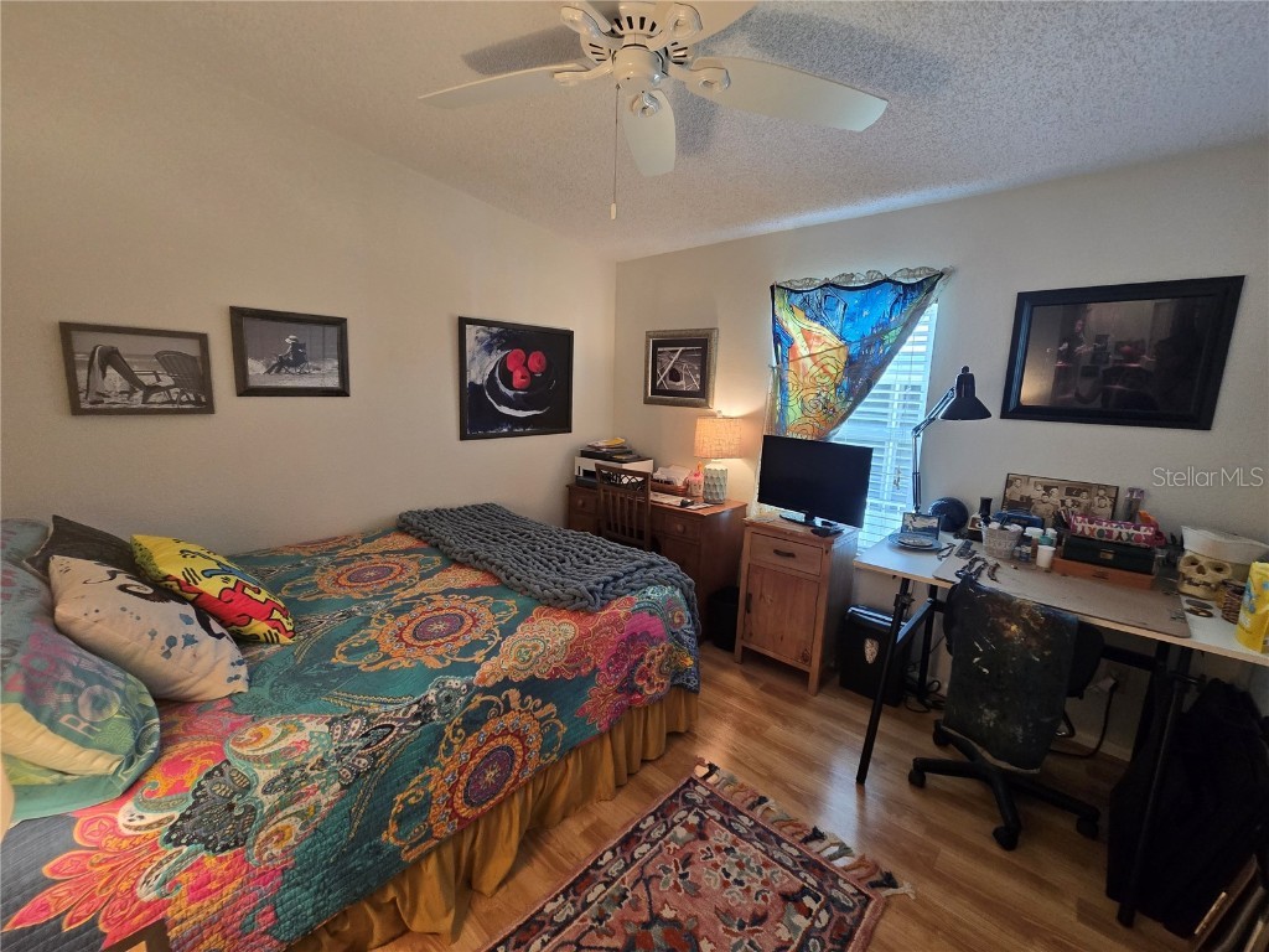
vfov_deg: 89.9
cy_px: 476
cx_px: 634
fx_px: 477
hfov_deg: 106.2
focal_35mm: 13
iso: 250
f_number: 2.2
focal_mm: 2.2
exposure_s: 1/60
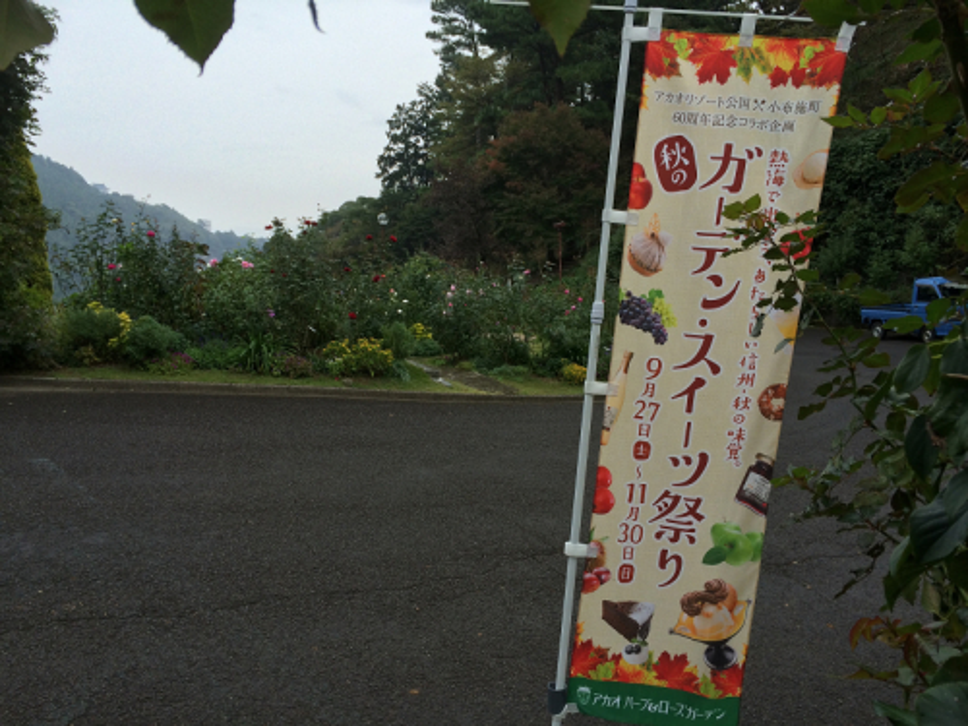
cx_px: 484
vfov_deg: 48.2
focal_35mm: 29
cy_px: 363
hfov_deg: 61.7
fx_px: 811
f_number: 2.2
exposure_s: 1/398
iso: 32
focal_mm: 4.15
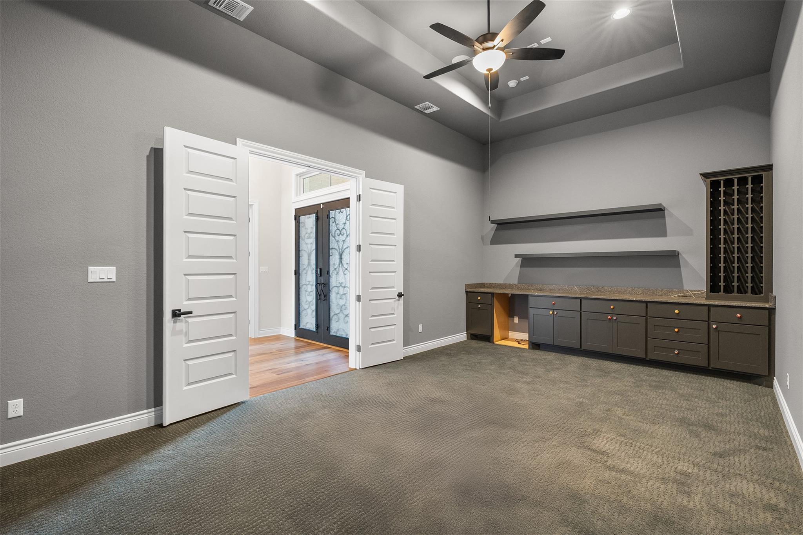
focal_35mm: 16
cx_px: 402
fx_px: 357
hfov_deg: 96.7
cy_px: 268
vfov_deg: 73.7
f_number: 10
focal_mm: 16
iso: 640
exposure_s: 1.3
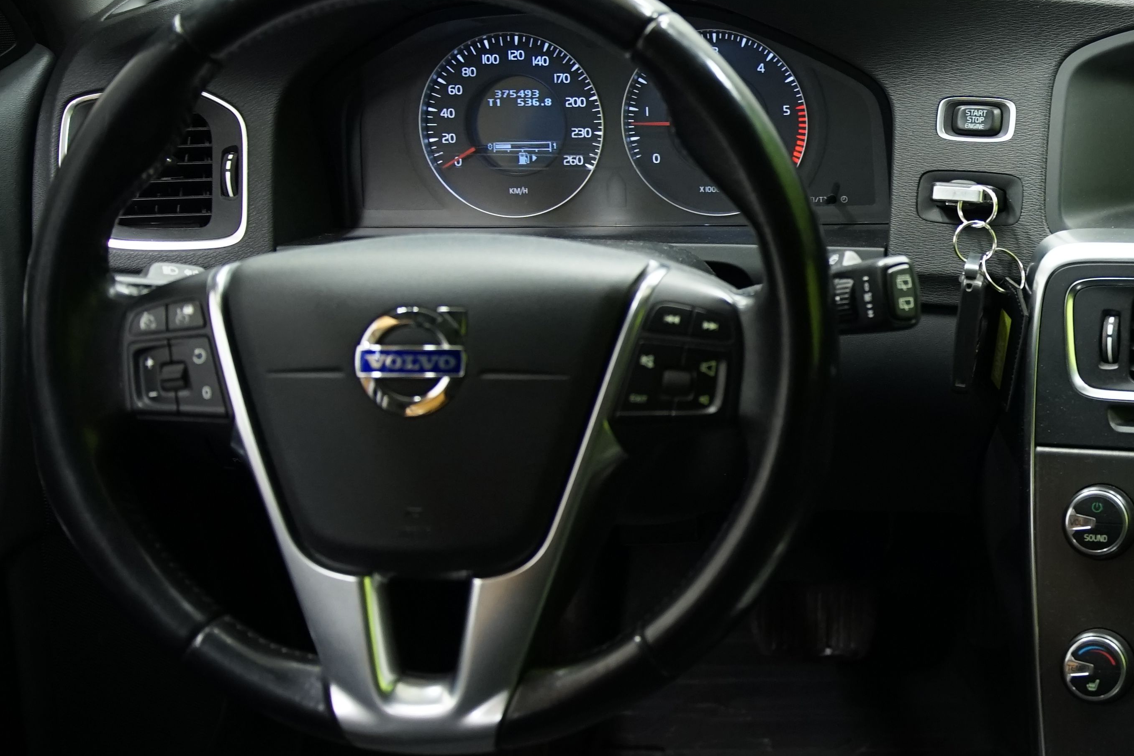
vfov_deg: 21.9
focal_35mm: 62
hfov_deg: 29.4
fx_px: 1953
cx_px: 1228
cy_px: 383
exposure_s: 1/40
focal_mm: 28
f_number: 2.8
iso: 1250
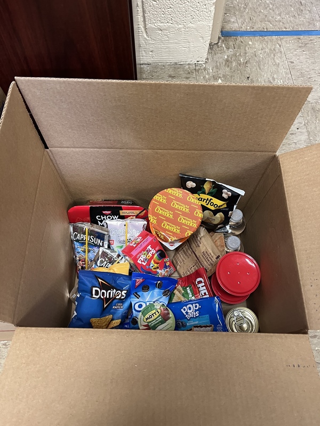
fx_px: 320
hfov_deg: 53.1
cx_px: 160
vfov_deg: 67.3
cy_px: 213
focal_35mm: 26
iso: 250
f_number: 1.6
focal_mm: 5.1
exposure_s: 1/60
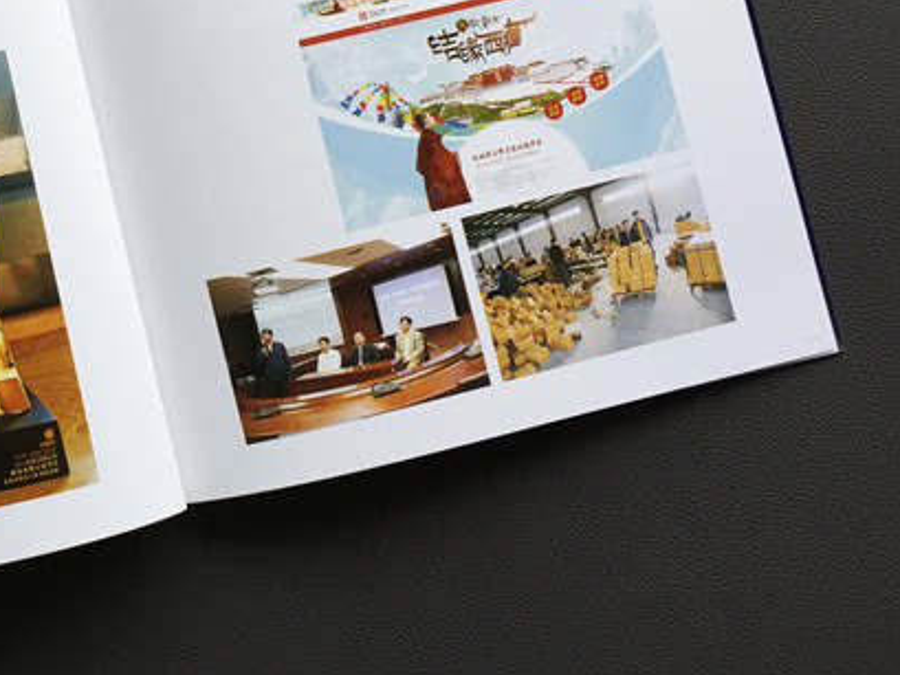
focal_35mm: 56
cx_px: 64
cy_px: 134
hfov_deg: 32.4
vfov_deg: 25.7
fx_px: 1456
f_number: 2.2
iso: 40
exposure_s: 1/100
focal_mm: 4.15
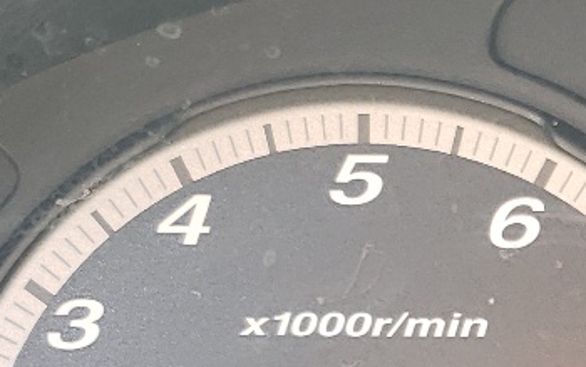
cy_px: 399
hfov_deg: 15.6
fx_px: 2013
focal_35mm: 126
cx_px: 807
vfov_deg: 10.3
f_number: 1.5
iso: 59
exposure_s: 1/60.2
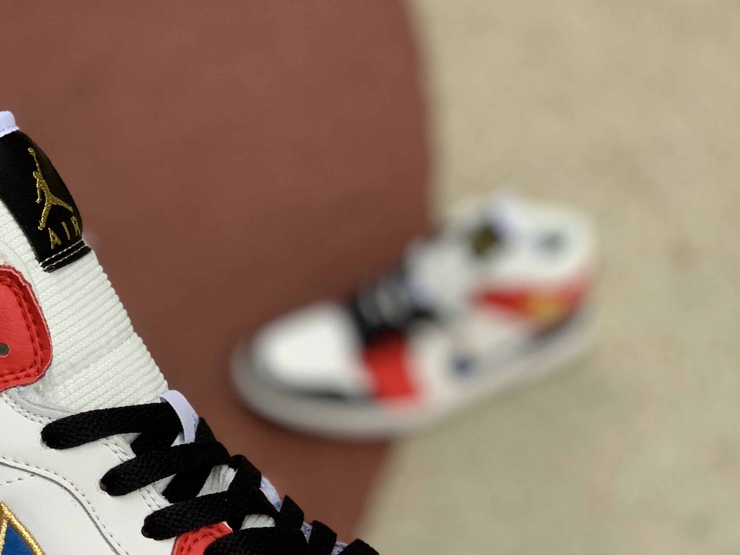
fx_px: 2052
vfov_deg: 15.2
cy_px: 501
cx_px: 105
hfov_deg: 20.1
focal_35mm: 96
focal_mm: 6
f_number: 2.4
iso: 50
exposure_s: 1/122
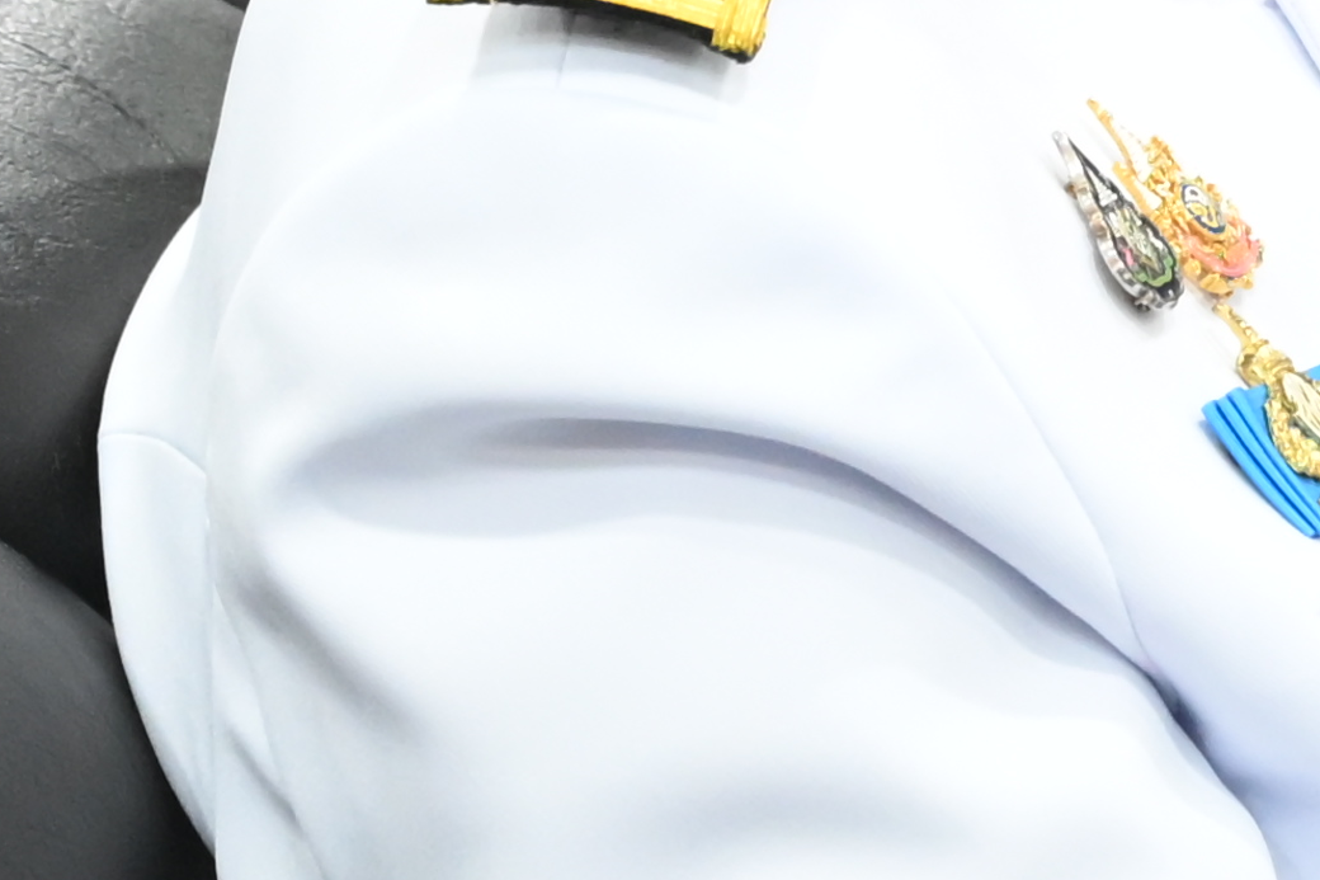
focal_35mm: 698
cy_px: -83
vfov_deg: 2.0
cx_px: 2519
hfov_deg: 2.9
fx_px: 25588
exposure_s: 1/60
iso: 4000
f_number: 4.5
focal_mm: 120
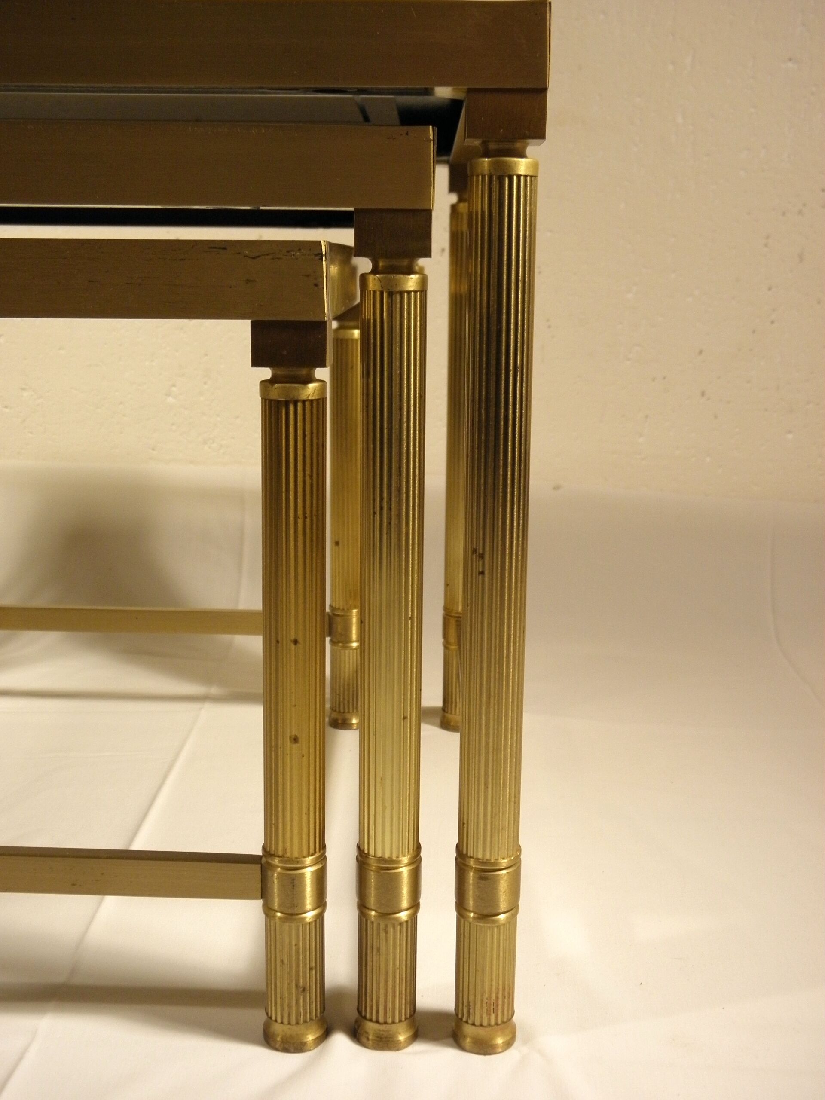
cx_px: 412
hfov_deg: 36.8
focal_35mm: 39
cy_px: 550
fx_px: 1239
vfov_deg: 47.9
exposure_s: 1/40
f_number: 3.8
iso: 200
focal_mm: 7.1
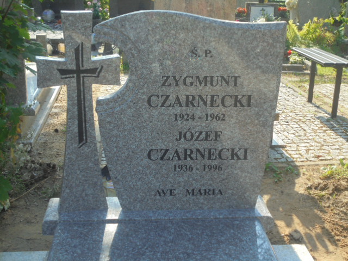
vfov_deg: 29.7
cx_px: 174
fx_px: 493
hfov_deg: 38.9
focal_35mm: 49
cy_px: 130
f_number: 4.8
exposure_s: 1/200
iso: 100
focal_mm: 8.9
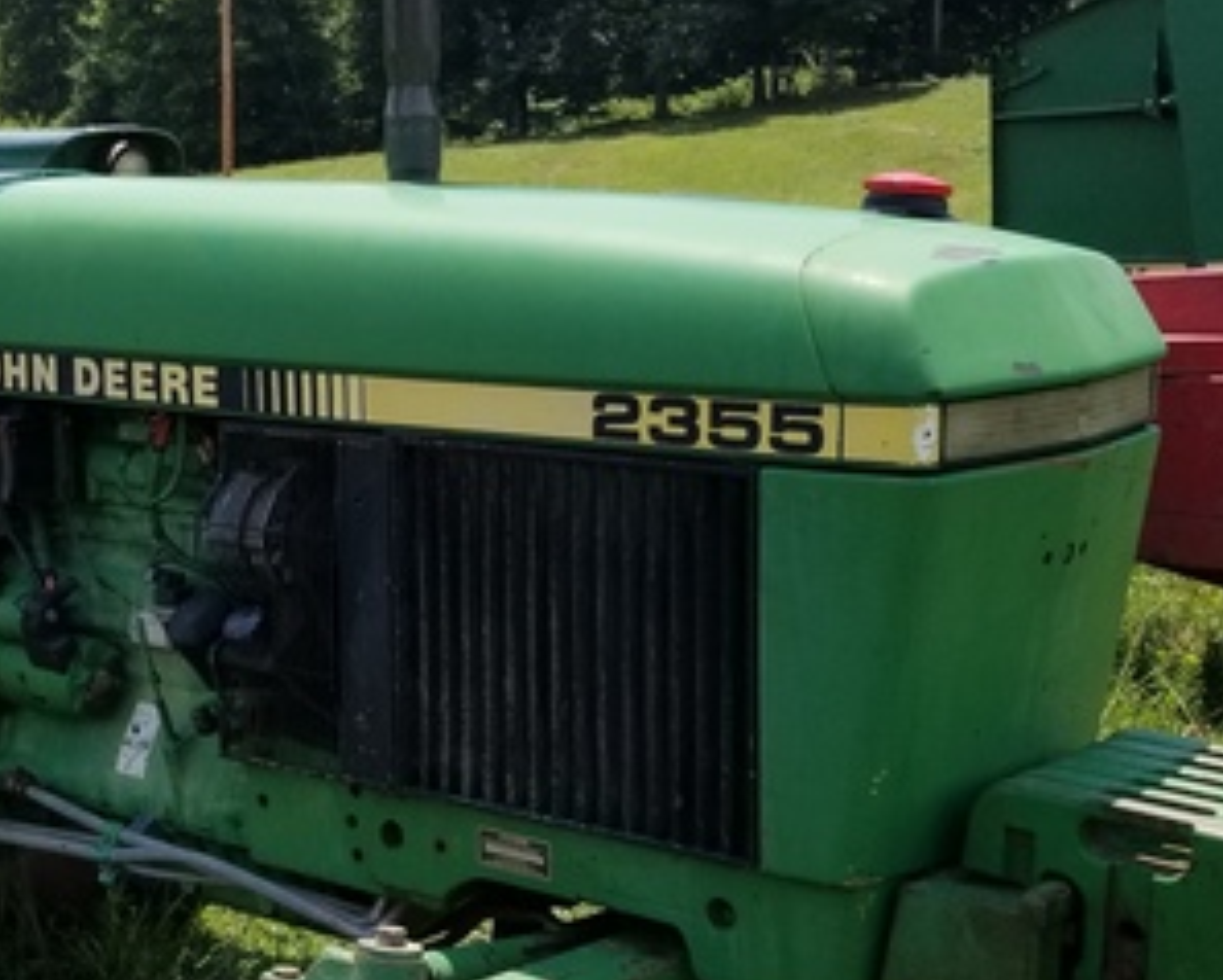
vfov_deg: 23.1
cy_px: 572
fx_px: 2391
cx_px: 261
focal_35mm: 66
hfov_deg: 28.2
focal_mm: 4.25
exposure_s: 1/1864
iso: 50
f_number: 1.7
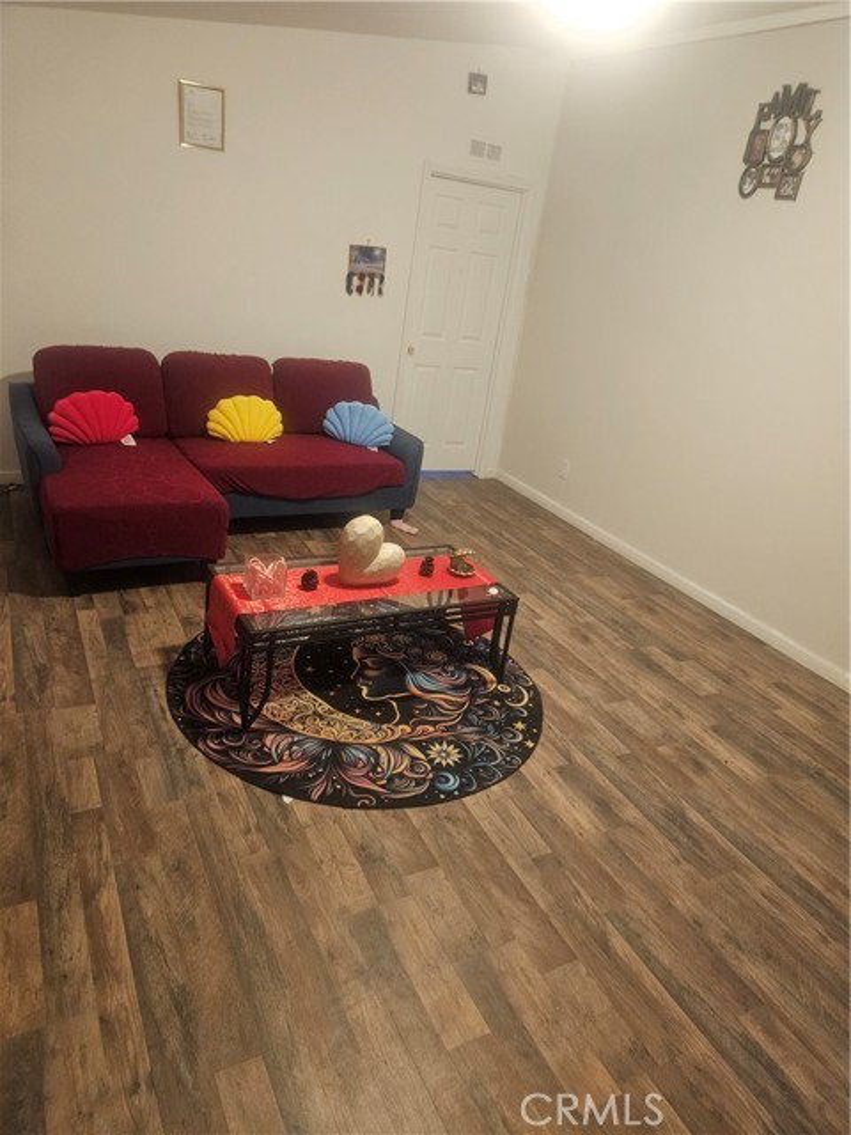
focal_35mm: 23
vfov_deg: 73.9
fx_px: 754
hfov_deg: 58.9
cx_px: 426
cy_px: 568
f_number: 1.8
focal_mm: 5.4
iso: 500
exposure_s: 1/40
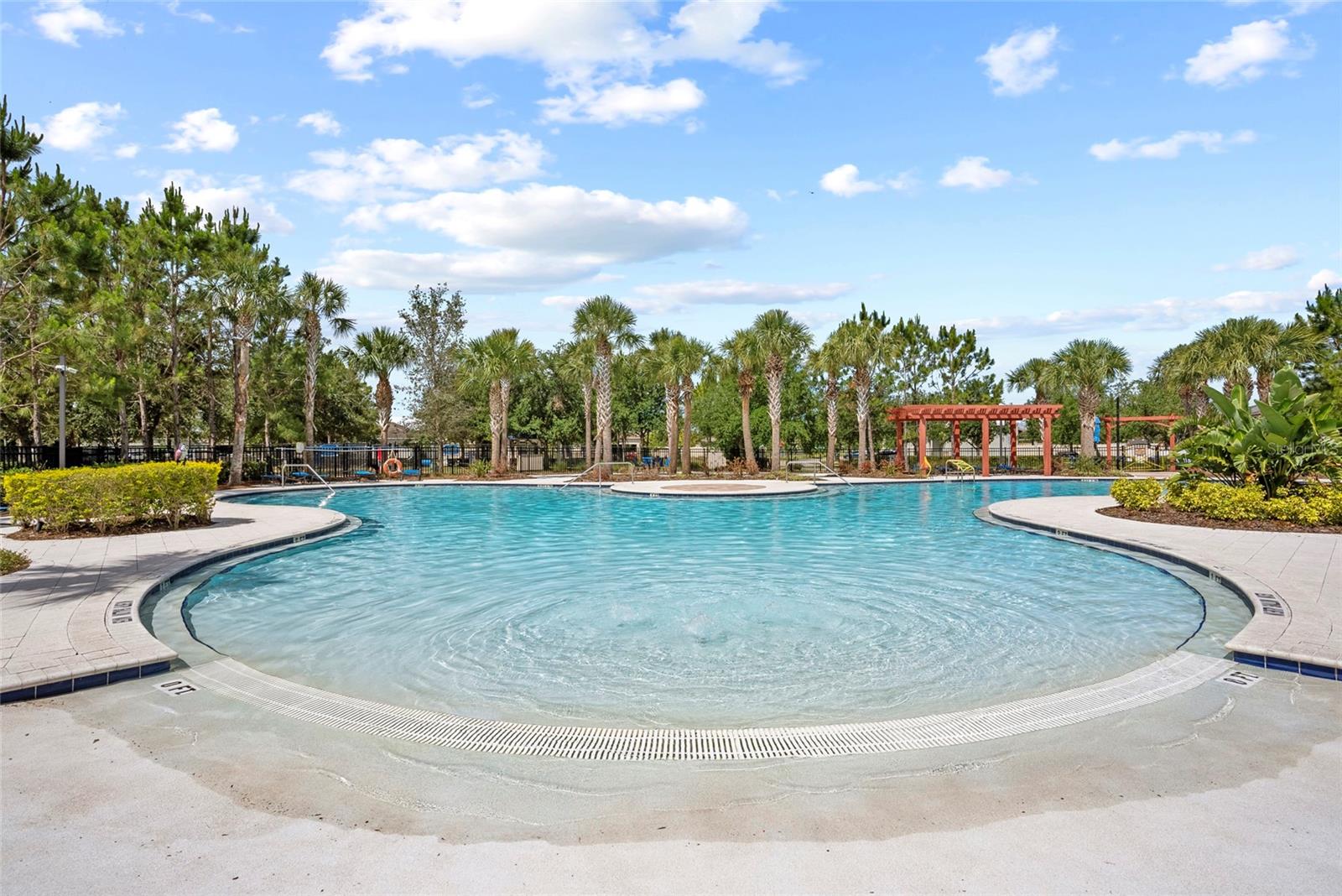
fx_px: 597
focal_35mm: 16
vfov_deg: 73.8
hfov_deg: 96.7
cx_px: 671
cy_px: 448
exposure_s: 1/160
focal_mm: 16
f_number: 8
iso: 100
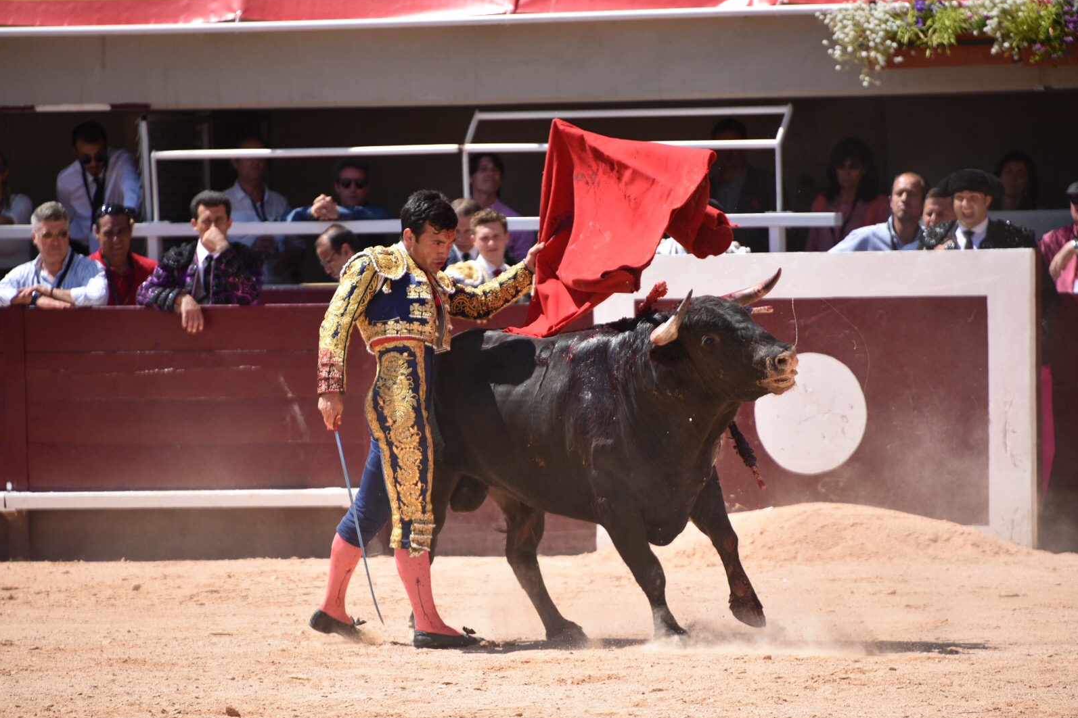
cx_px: 546
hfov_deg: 6.8
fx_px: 9132
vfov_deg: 4.5
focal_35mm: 305
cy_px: 358
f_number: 5.6
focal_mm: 300
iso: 200
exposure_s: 1/640
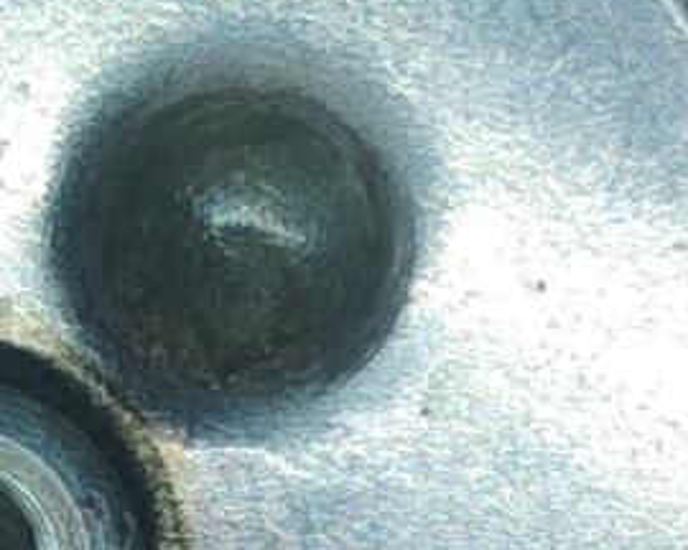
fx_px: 5253
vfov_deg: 6.0
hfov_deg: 7.4
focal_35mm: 258
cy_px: 545
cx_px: -71
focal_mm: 4.84
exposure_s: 1/100
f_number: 1.88
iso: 348
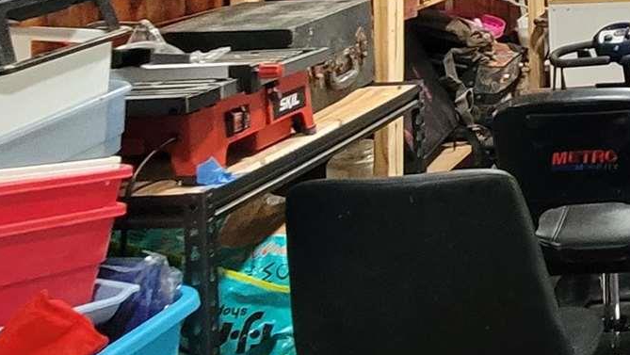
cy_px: -119
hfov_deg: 26.8
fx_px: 1086
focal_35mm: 65
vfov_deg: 17.3
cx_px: 839
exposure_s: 1/30
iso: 320
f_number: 2.2
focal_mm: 1.74
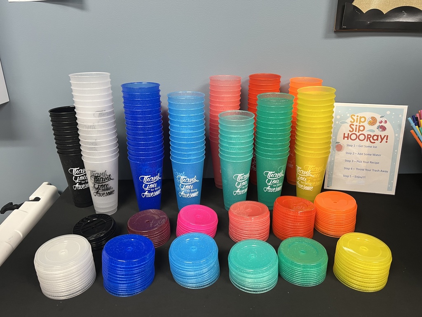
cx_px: 211
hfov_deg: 67.3
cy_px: 158
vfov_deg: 53.1
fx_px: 317
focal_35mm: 26
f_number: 1.5
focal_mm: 5.7
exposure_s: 1/60
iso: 160
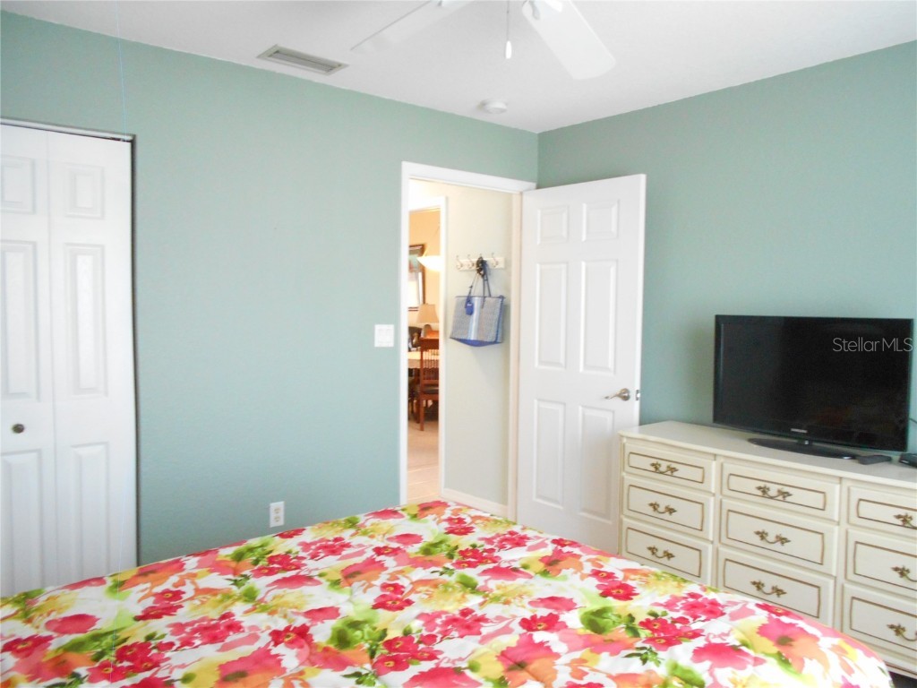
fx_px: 689
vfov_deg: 53.1
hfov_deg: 67.3
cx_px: 458
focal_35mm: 26
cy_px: 344
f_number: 3.2
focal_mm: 4.6
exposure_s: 1/15
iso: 400
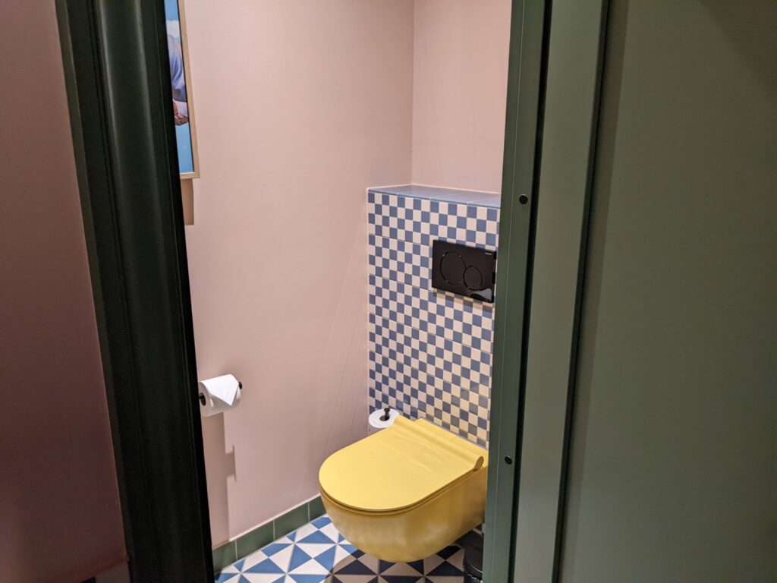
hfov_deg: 65.3
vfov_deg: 51.4
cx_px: 388
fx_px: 606
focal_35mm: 27
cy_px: 292
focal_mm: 4.44
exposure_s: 1/49.9
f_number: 1.8
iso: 297
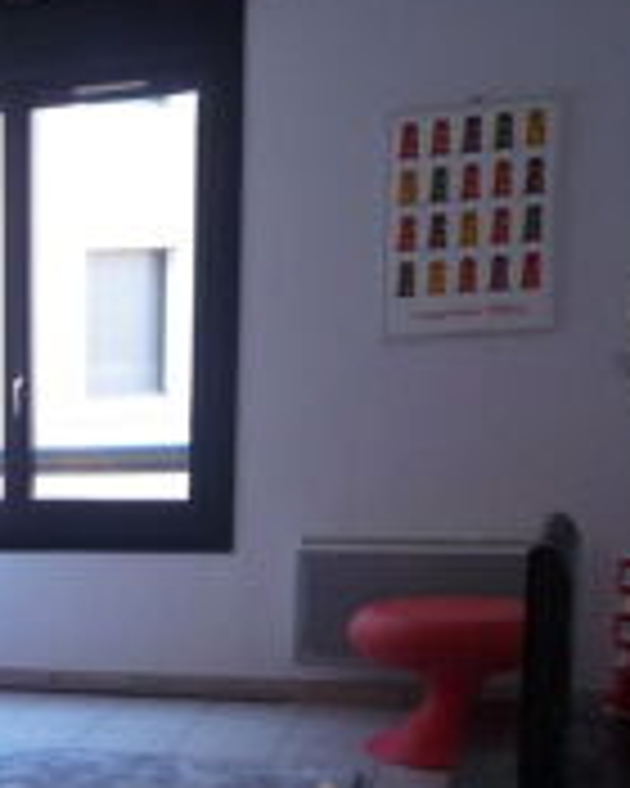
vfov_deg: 27.1
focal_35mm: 67
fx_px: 1562
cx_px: -310
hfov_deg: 19.8
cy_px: 747
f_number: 2.8
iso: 250
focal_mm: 4.4
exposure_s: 1/30
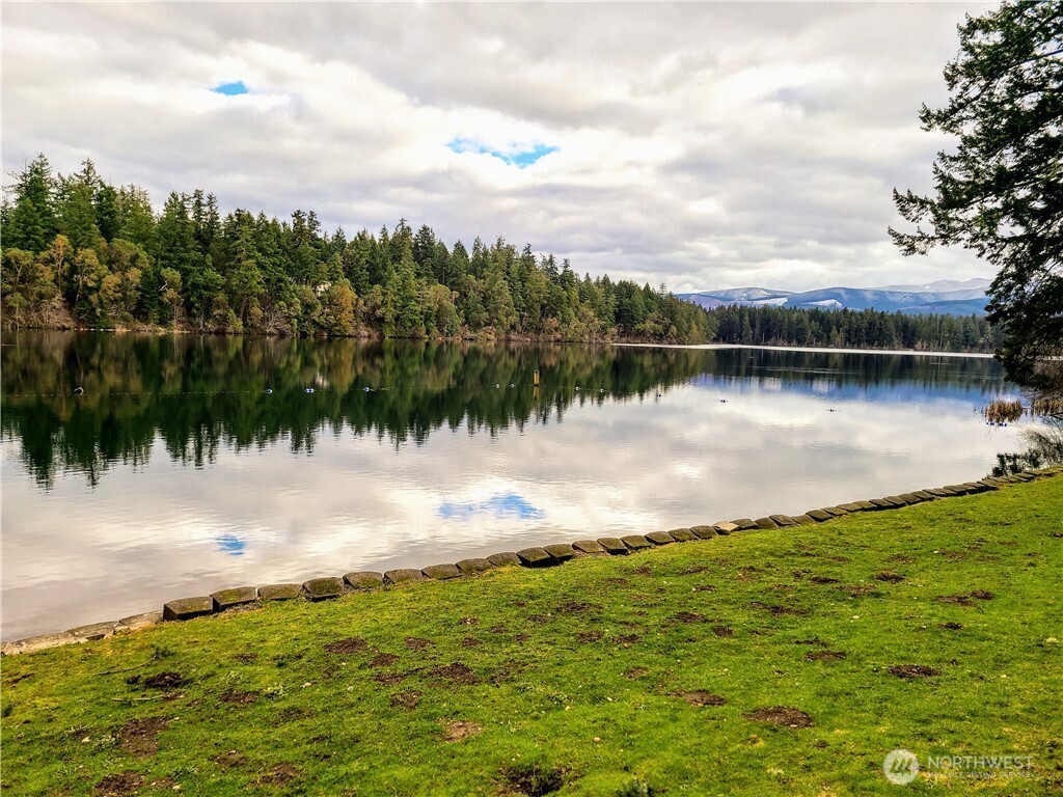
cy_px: 398
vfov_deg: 53.1
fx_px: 798
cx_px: 532
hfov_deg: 67.3
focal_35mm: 26
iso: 40
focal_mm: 5.4
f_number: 1.8
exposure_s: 1/975
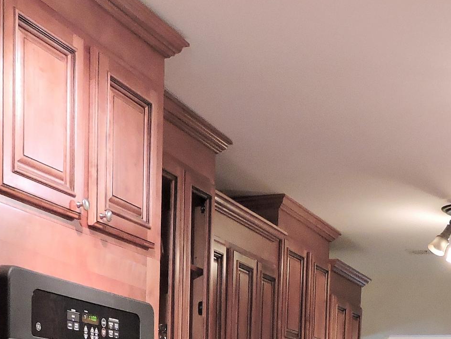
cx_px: 266
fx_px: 991
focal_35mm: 76
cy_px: 510
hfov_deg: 25.6
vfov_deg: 17.4
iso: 400
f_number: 3.3
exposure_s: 1/13
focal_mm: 4.3
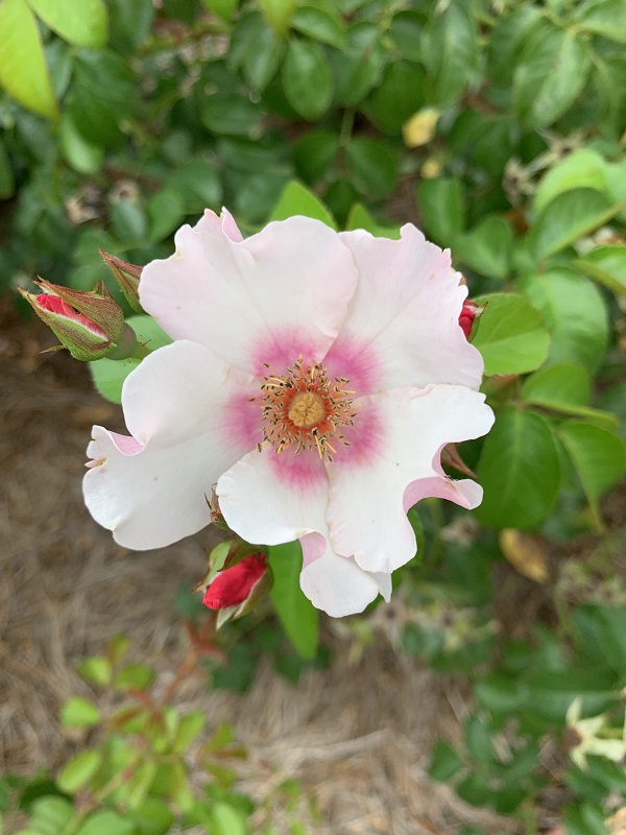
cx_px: 313
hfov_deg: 53.1
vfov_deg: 67.3
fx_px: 627
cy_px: 418
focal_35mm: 26
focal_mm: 4.25
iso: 25
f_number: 1.8
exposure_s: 1/439
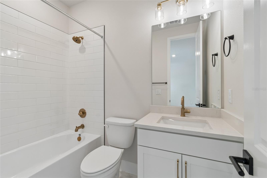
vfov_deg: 77.3
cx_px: 134
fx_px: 111
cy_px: 89
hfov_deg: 100.4
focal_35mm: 15
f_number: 7.1
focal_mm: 10
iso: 100
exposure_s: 1/25
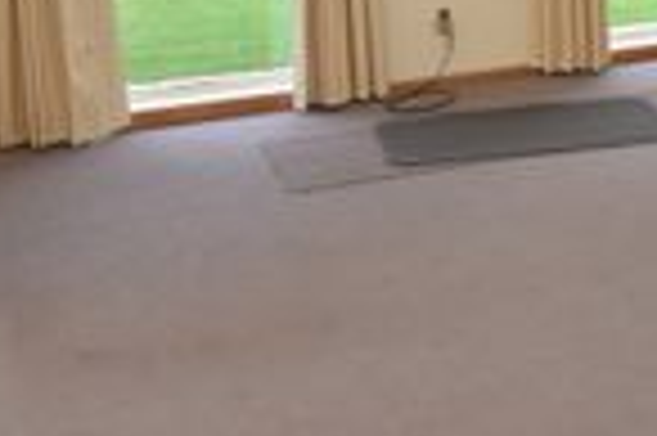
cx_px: 720
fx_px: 1141
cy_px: 25
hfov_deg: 29.1
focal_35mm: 63
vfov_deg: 21.1
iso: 720
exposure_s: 1/125
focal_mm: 13
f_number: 5.6
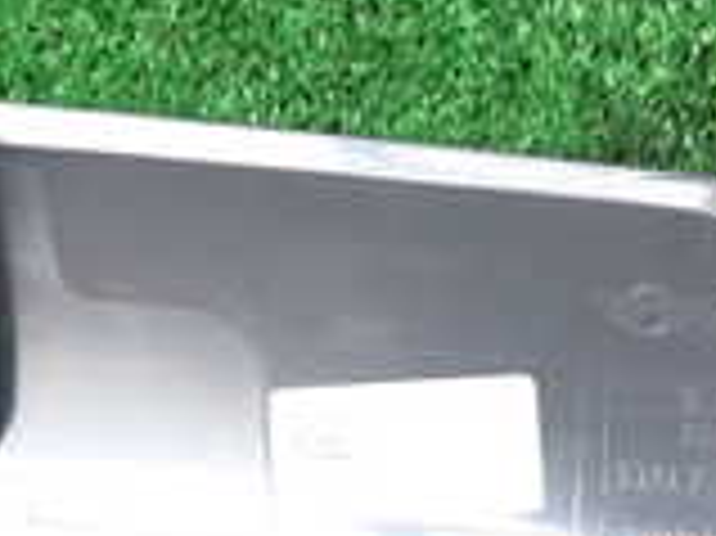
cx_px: 766
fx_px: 2336
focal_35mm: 113
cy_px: 464
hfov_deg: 16.9
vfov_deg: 13.0
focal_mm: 5.4
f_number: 2.3
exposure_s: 1/60
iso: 125
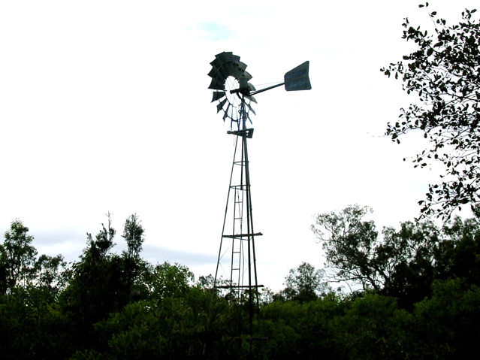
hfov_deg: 51.4
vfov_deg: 39.6
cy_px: 180
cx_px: 240
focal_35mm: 36
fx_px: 499
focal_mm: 6
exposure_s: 1/519
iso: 50
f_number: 3.7
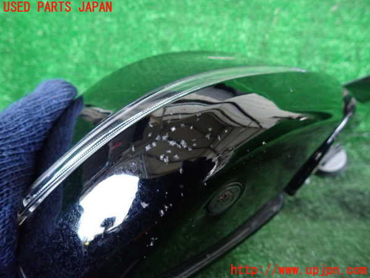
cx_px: 185
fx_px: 267
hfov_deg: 69.4
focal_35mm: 25
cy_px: 139
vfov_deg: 54.9
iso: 800
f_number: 2
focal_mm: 4.5
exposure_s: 1/25
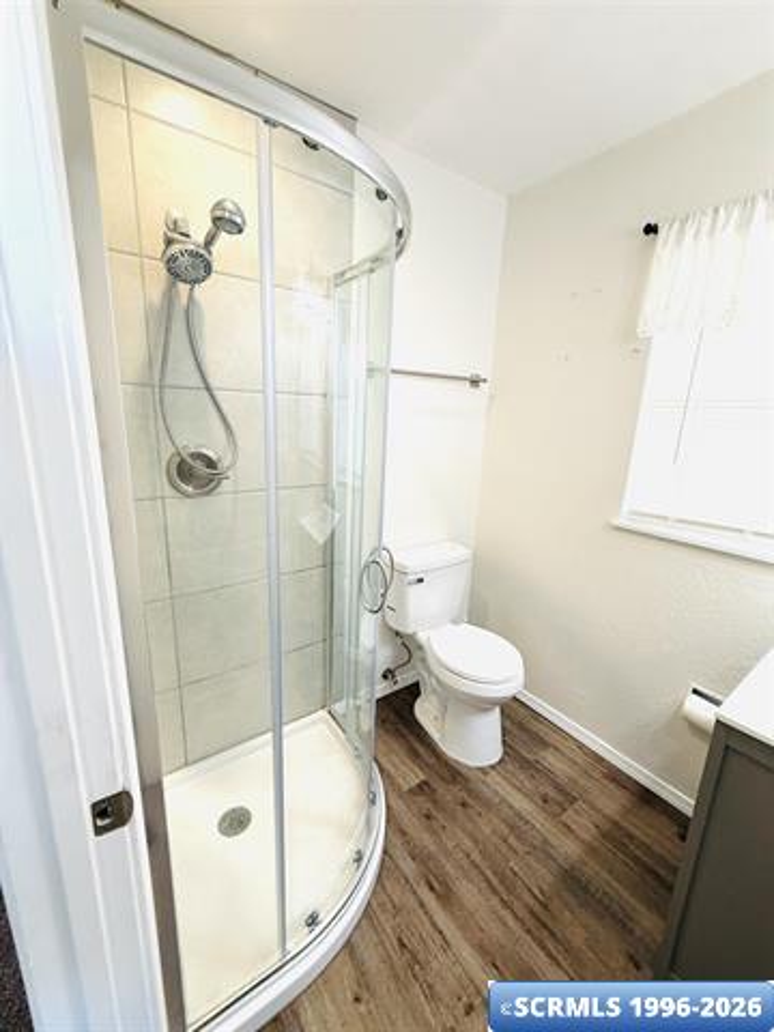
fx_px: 417
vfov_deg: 102.1
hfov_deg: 85.7
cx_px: 387
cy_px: 516
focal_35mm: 14
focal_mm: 2.22
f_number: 2.2
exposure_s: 1/120
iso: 160
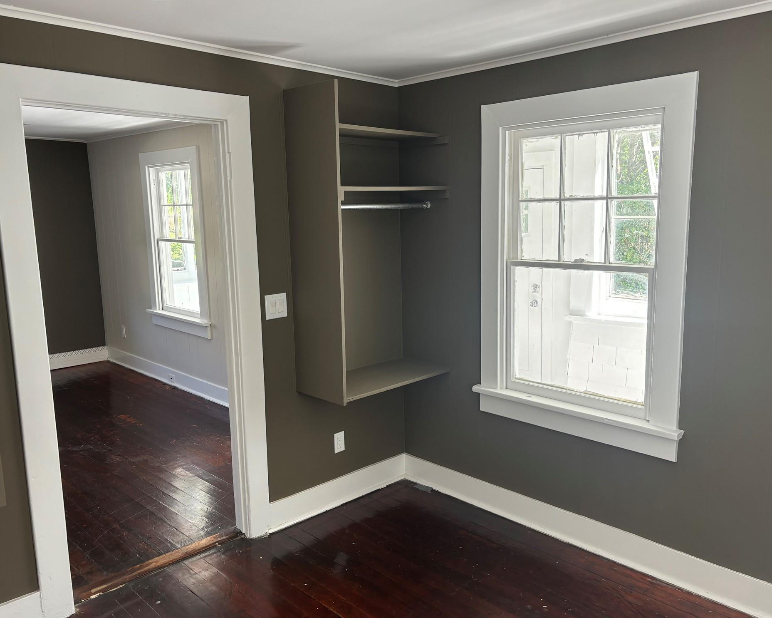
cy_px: 305
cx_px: 406
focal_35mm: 28
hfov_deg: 62.2
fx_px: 640
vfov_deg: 51.5
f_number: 1.6
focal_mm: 5.96
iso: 64
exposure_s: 1/121
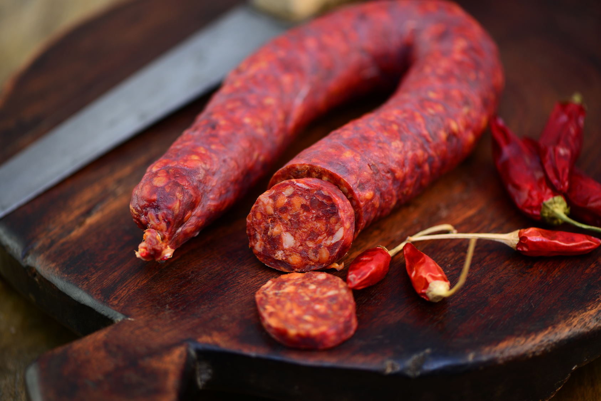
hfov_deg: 19.4
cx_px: 300
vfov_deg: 13.1
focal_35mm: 105
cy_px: 200
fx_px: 1753
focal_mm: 105
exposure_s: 1/125
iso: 100
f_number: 3
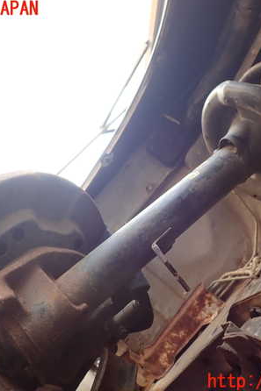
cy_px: 196
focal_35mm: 35
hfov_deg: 37.8
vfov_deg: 54.5
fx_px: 381
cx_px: 142
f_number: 2.8
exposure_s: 1/60
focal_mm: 4.5
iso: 100
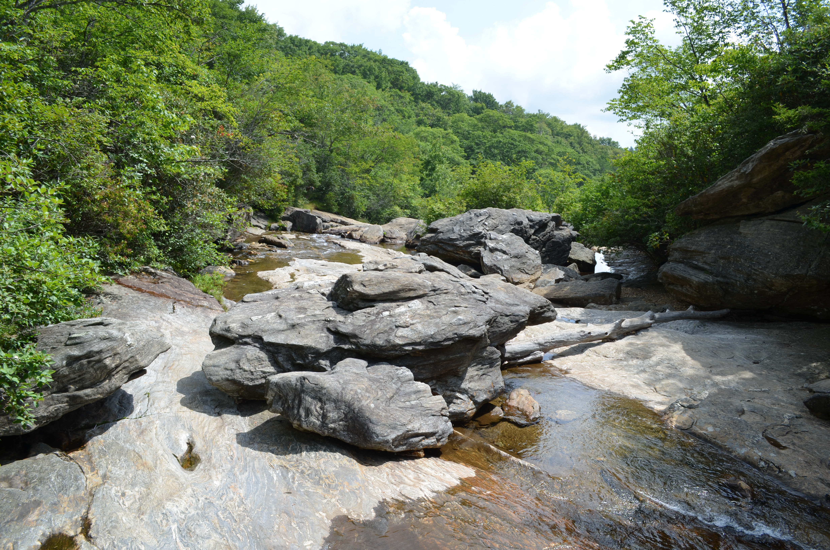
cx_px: 415
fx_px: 690
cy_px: 275
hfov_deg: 62.0
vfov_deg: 43.4
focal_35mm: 30
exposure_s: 1/250
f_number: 8
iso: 100
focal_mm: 20
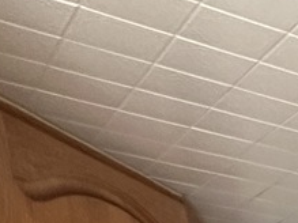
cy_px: 627
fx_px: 792
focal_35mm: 92
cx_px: 634
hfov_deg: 15.7
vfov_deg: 11.3
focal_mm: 2.22
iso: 400
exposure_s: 1/60
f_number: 2.2
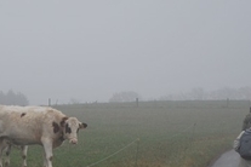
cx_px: 42
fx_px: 1669
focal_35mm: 239
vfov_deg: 5.7
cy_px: 116
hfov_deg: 8.6
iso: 140
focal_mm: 55
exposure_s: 1/125
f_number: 5.6
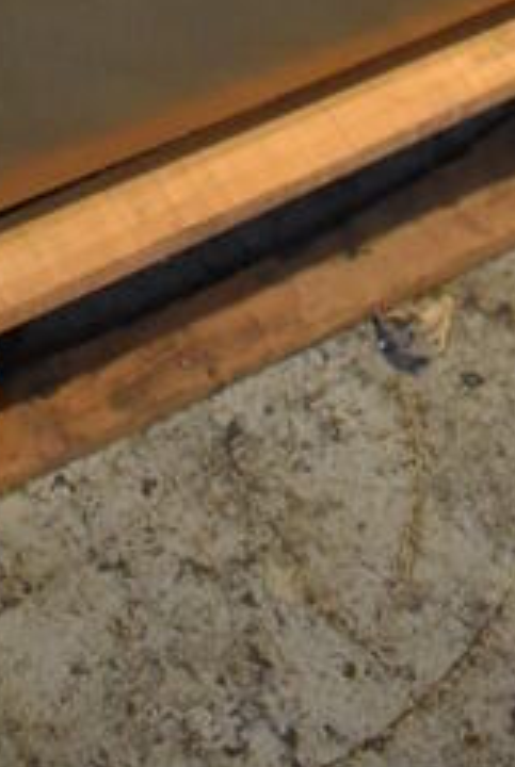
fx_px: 2436
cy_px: -622
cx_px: 160
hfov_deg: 12.1
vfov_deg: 15.4
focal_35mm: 114
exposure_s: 1/125
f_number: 3.8
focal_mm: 20
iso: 4500
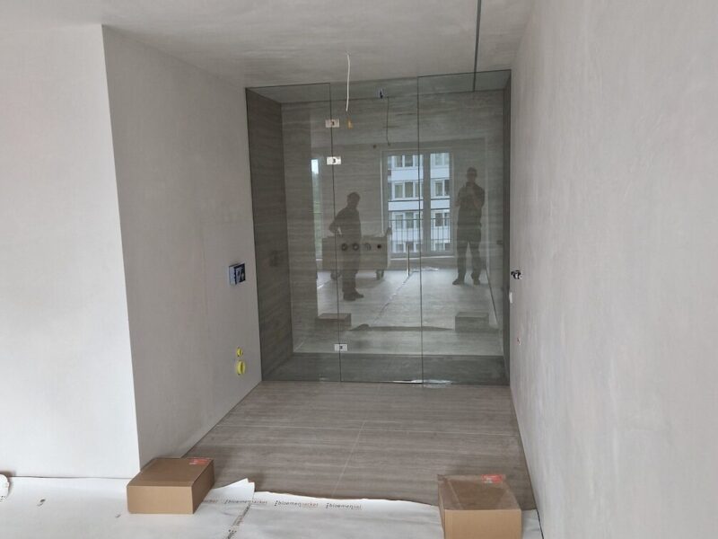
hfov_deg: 73.9
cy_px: 270
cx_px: 359
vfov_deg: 58.9
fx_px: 477
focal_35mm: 23
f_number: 1.8
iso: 64
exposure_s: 1/180
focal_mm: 5.4
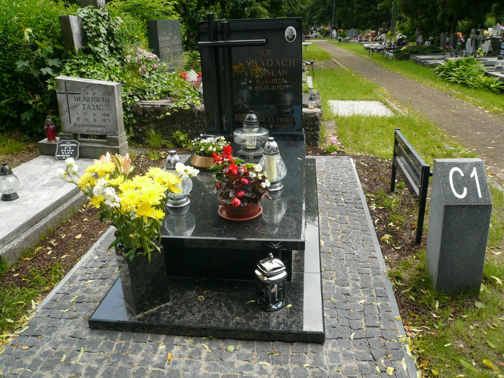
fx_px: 408
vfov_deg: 49.7
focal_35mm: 28
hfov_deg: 63.4
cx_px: 252
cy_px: 189
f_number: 2.8
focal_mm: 4.6
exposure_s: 1/320
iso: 100
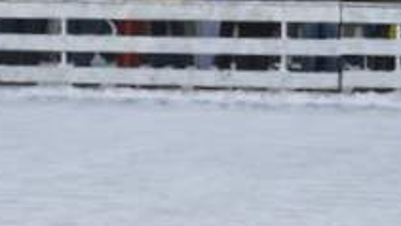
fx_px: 3490
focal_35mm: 328
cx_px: 245
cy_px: -198
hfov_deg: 6.6
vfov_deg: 3.7
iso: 800
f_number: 5.6
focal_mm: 55
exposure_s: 1/500
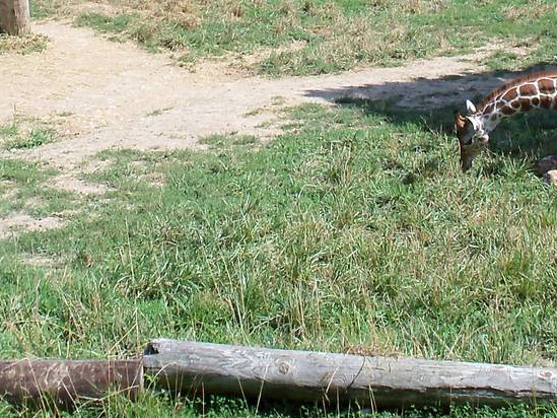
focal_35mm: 102
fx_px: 1642
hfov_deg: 19.3
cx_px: 301
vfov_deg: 14.0
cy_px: -96
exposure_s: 1/250
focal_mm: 6.3
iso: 80
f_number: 5.5
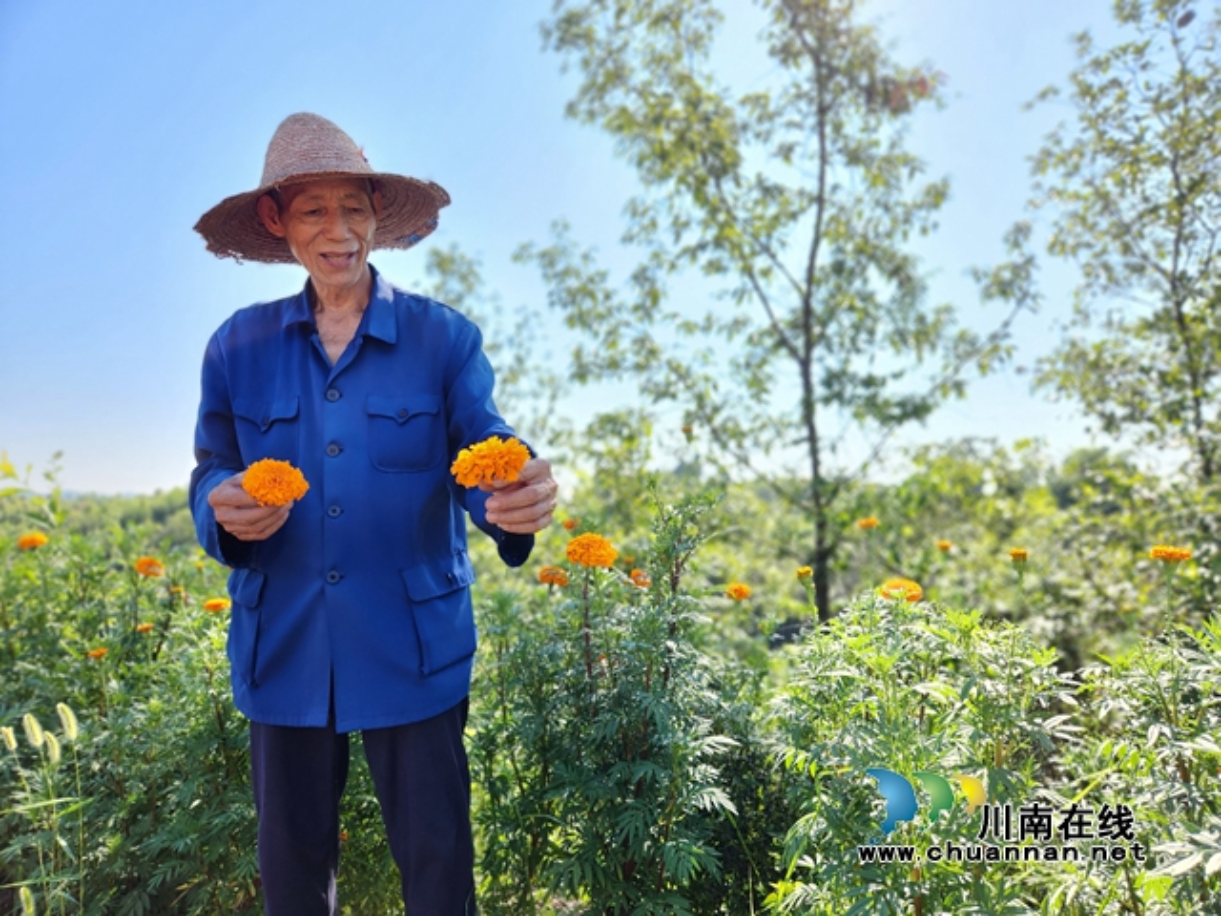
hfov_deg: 73.9
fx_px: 811
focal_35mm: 23
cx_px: 610
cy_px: 458
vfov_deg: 58.9
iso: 20
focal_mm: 5.4
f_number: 1.8
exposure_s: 1/241
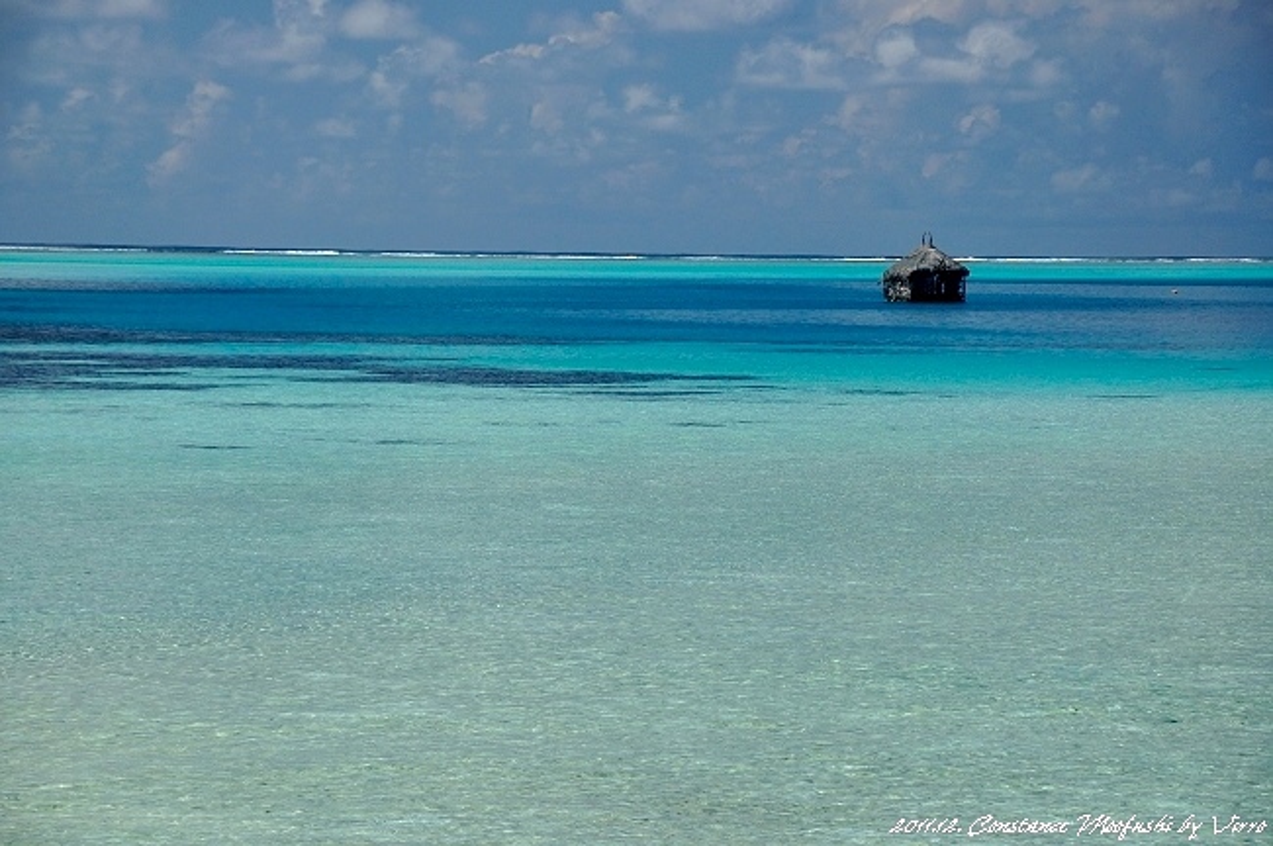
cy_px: 423
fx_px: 5564
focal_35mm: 158
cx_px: 636
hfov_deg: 13.1
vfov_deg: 8.7
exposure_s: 1/500
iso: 200
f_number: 8
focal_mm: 105
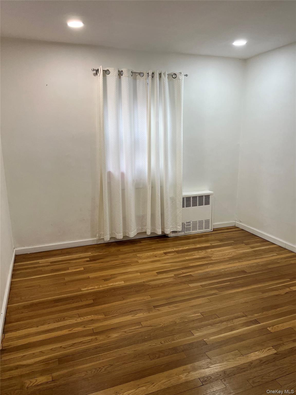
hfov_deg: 53.1
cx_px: 148
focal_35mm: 26
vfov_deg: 67.3
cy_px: 198
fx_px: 296
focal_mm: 5.7
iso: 50
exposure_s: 1/120
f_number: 1.5
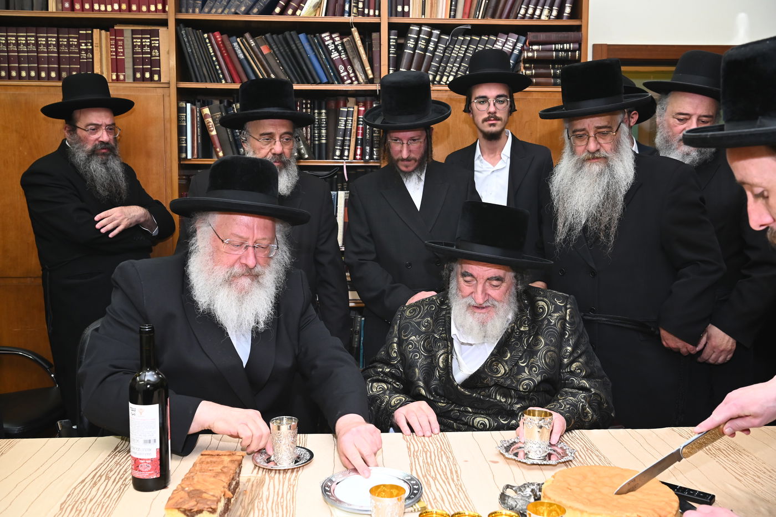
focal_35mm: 34
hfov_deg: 55.8
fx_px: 733
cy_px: 258
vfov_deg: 38.8
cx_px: 388
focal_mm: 34
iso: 1600
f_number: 7.1
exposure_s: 1/200
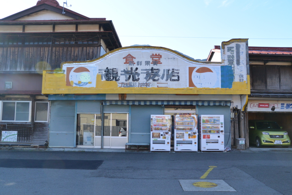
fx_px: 251
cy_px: 98
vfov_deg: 42.3
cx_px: 146
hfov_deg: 60.3
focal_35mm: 31
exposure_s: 1/200
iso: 160
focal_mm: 11.5
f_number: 5.6
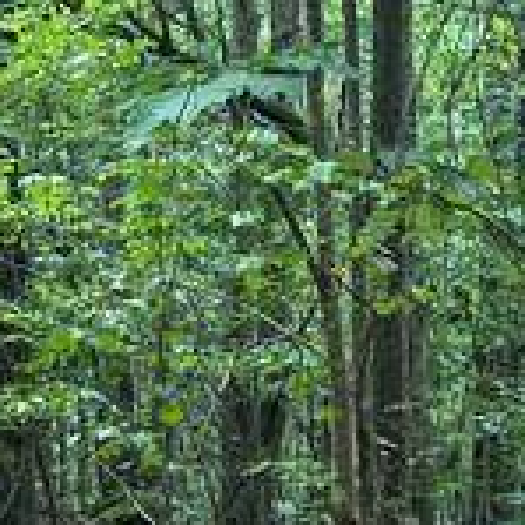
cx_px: 264
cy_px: 659
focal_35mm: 146
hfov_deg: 12.0
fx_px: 2505
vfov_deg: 11.7
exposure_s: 1/121
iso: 100
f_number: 1.78
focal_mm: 6.76
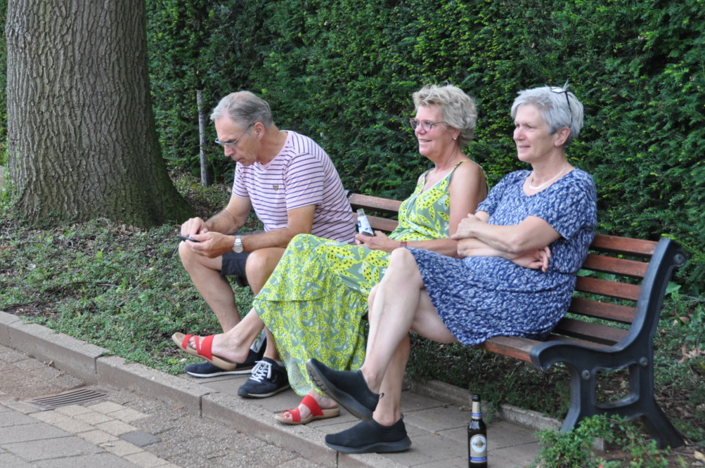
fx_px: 1780
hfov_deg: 22.4
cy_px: 208
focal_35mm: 91
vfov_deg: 15.0
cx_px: 327
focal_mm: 52
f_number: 5.6
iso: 320
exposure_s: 1/125
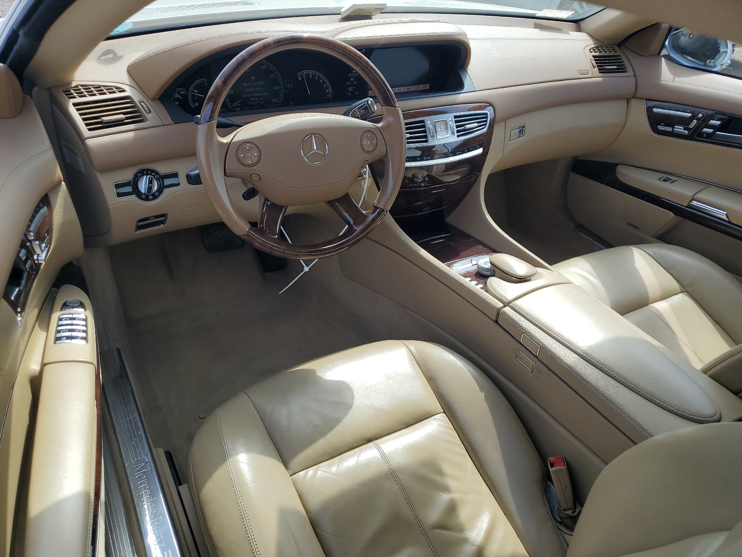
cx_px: 371
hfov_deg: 67.3
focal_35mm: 26
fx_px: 557
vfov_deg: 53.1
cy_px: 278
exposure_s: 1/1000
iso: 50
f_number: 1.5
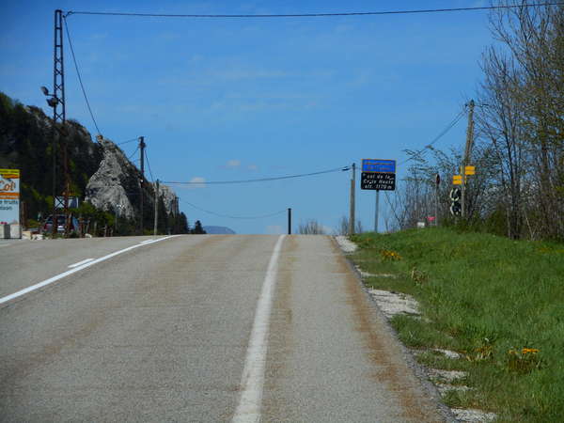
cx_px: 282
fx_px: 1906
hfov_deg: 16.8
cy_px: 212
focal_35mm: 117
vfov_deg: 12.7
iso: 80
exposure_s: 1/800
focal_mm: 20.9
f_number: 5.9
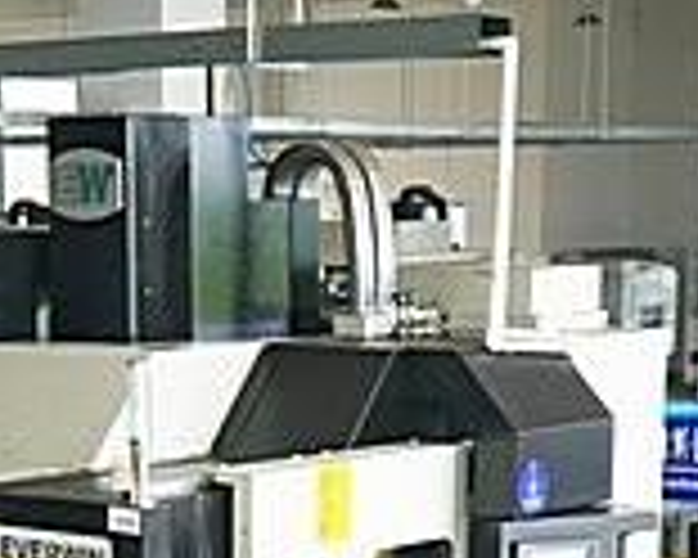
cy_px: 670
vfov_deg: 13.4
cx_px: 144
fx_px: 2314
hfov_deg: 17.0
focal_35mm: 112
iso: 250
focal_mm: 41
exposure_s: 1/160
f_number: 4.5
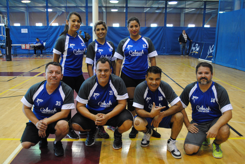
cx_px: 122
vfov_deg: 37.0
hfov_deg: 53.1
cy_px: 82
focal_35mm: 36
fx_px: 245
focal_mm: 24
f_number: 4
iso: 800
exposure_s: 1/20
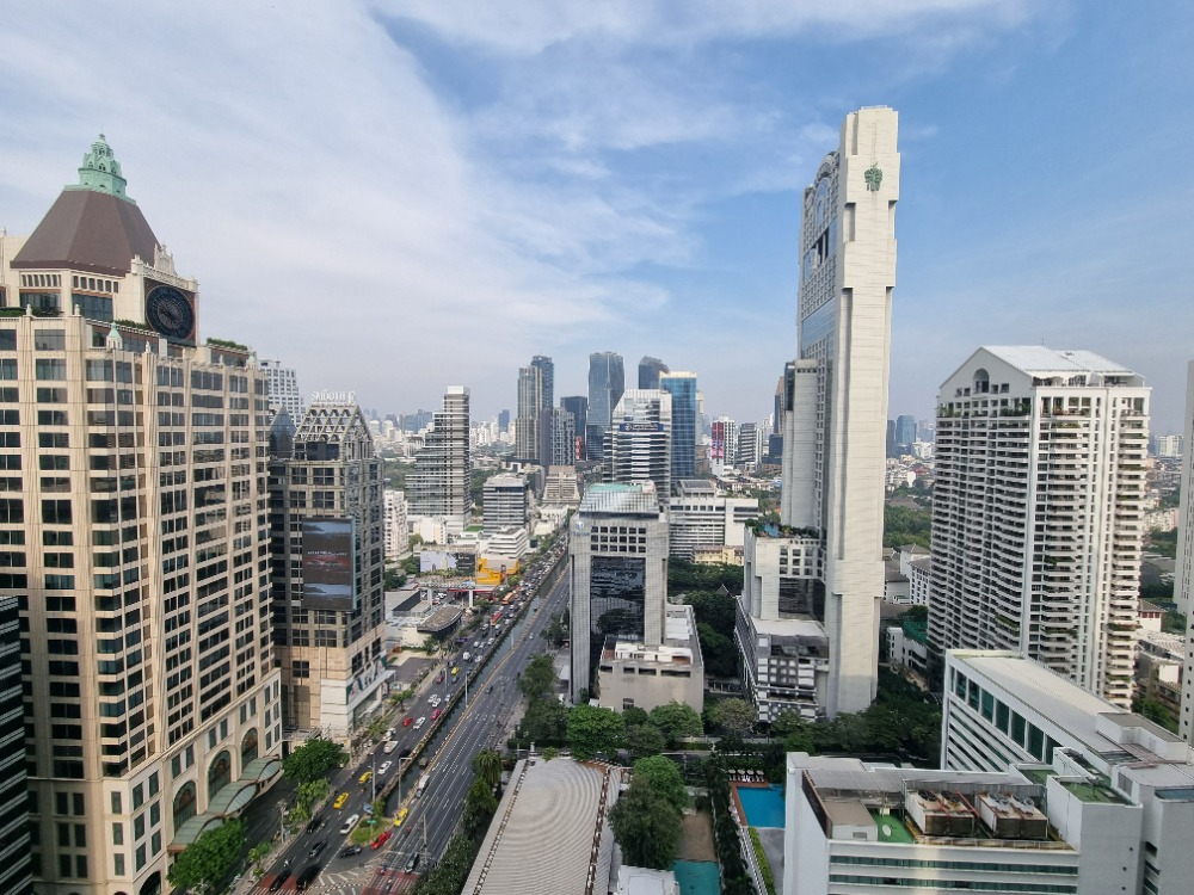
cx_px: 597
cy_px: 448
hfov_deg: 106.2
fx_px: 448
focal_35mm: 13
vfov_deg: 89.9
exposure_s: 1/1456
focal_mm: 2.2
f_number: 2.2
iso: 50
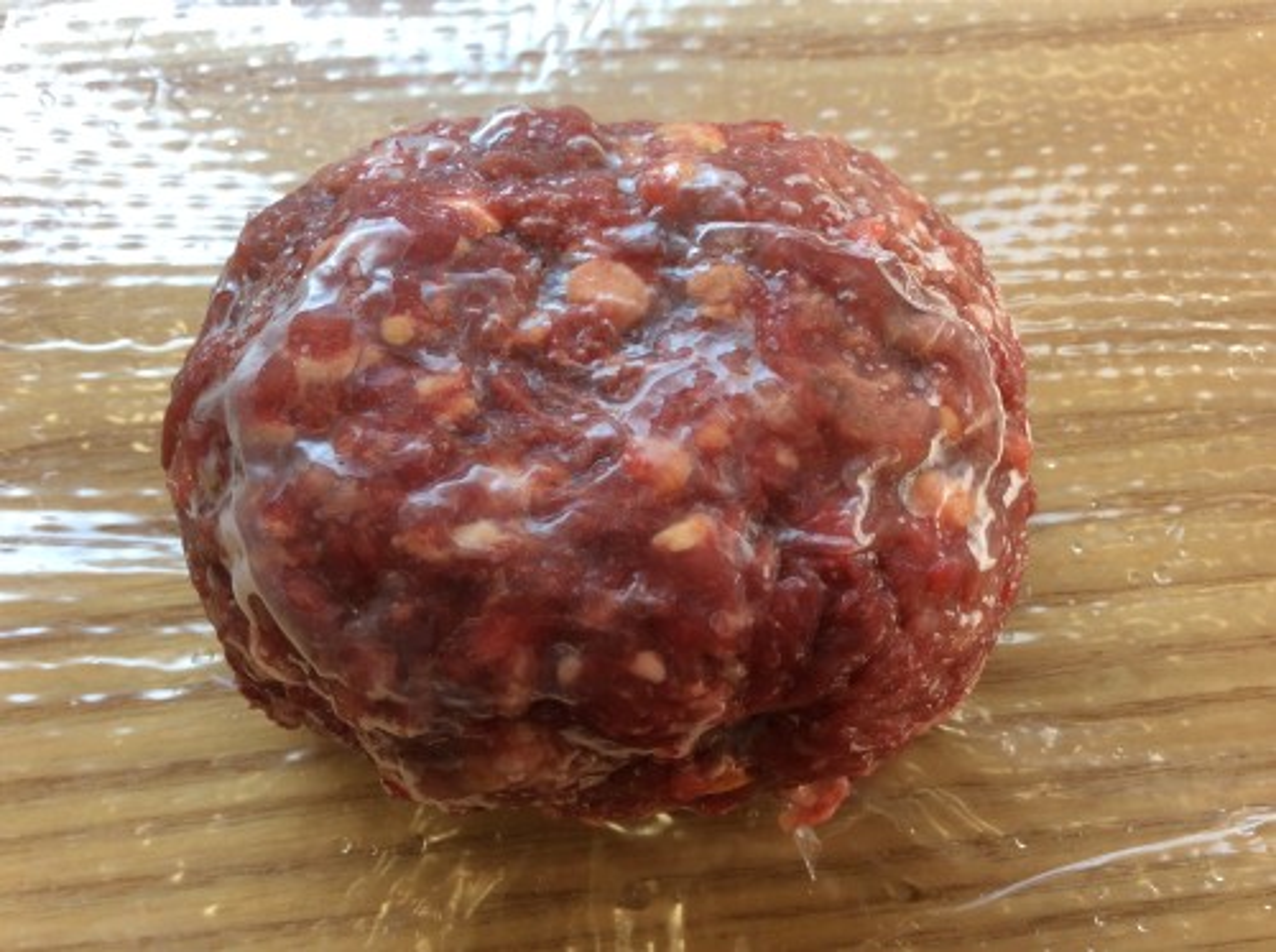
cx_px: 638
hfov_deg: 56.9
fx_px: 1177
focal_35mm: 32
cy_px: 476
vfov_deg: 44.0
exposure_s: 1/60
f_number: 2.4
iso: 40
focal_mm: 3.3
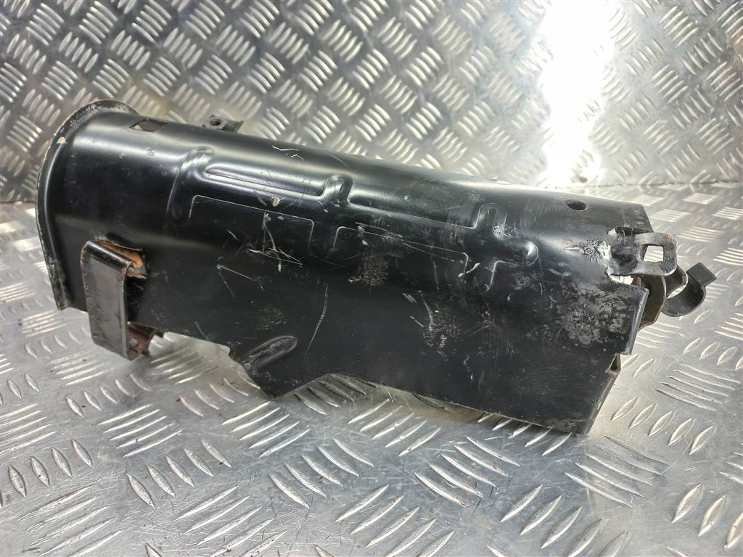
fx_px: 537
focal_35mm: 25
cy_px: 278
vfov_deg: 54.9
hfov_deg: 69.4
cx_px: 372
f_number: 1.8
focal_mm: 4.6
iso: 160
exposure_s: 1/50
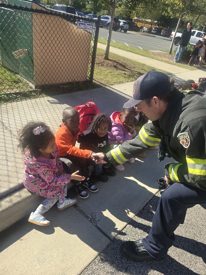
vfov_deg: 73.9
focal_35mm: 23
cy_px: 138
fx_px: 182
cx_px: 103
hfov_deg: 58.9
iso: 12
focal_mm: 6.3
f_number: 1.7
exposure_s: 1/343
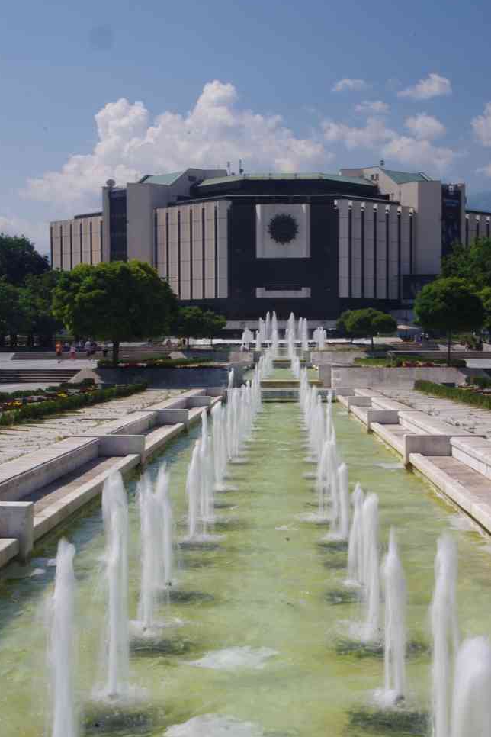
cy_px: 362
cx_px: 249
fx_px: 1232
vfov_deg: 33.3
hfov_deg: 22.5
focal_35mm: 60
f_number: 32
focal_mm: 38.8
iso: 100
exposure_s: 1/8
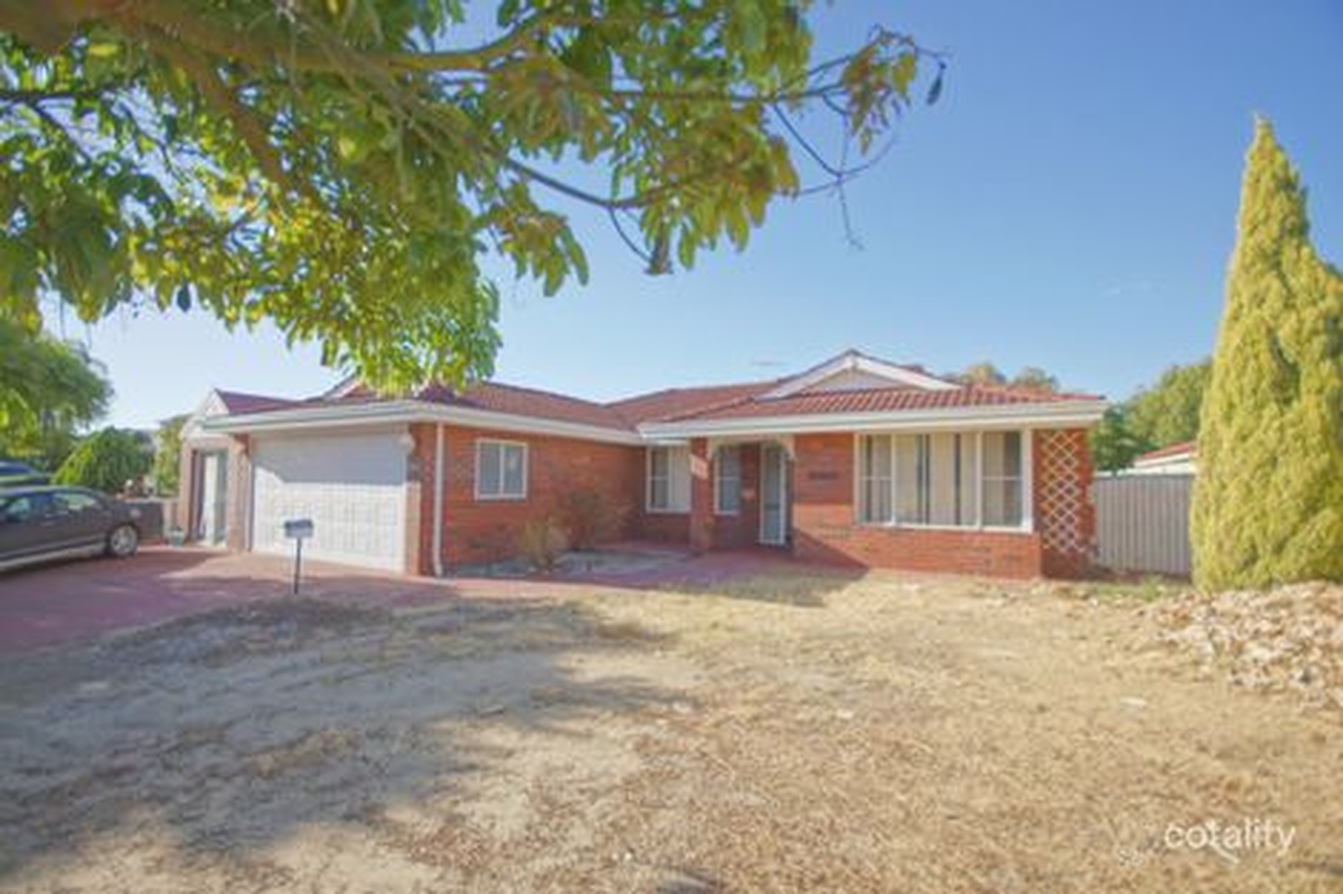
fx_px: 559
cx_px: 672
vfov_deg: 77.3
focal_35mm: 15
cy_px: 447
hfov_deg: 100.4
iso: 100
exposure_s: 1/200
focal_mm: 10
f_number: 4
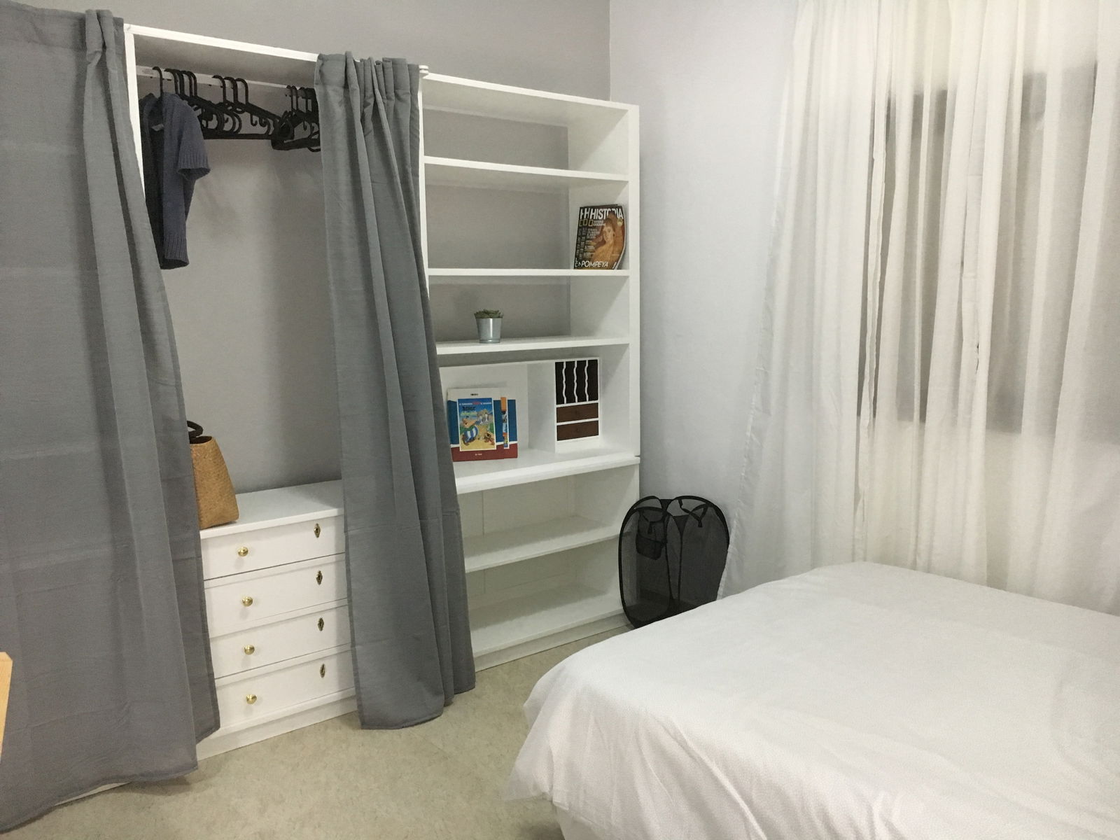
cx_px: 560
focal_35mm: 29
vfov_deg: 48.2
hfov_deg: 61.7
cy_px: 420
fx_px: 938
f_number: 2.2
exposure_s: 1/25
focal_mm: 4.15
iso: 200
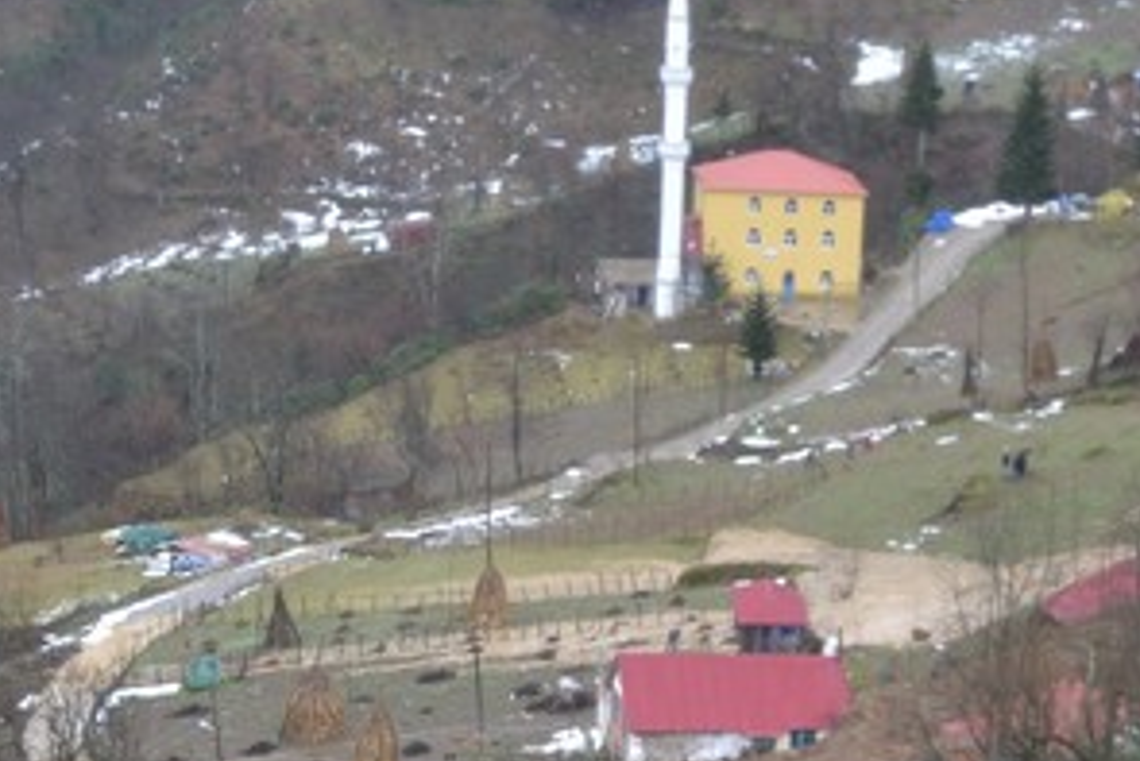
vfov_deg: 12.5
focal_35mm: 109
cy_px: 624
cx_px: 1020
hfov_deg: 18.4
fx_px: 3453
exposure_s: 1/125
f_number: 5.6
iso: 400
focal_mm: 32
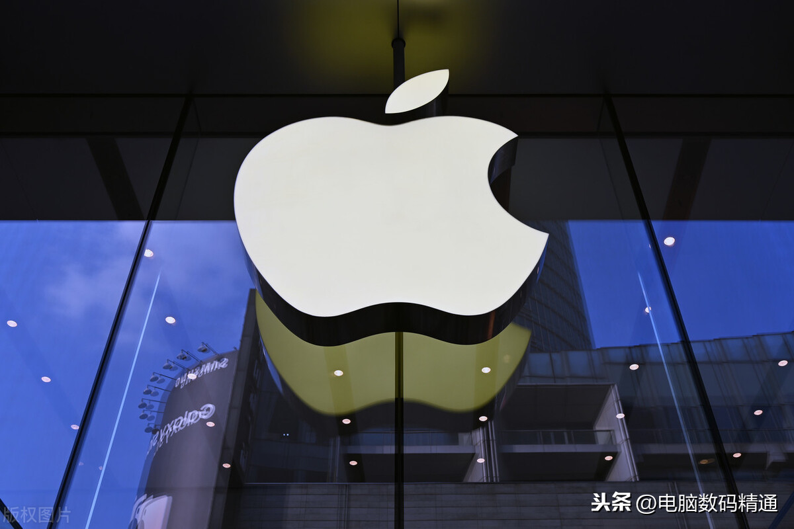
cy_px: 264
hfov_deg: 54.4
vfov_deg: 37.9
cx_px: 397
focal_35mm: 35
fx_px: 772
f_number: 8
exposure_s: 1/200
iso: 100
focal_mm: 35
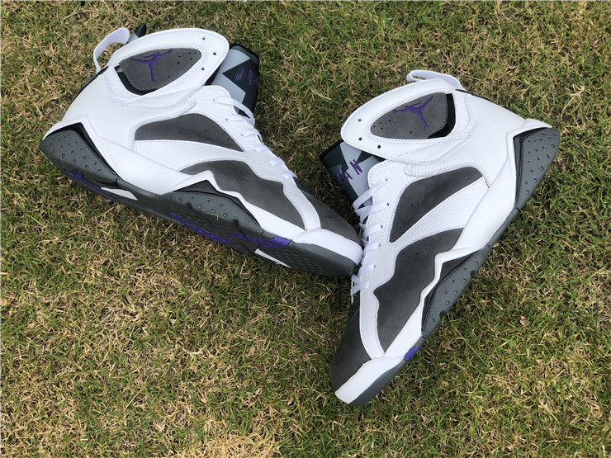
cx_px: 306
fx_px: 918
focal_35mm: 52
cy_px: 229
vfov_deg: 28.0
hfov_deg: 36.8
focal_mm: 6
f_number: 2.4
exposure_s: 1/338
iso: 16
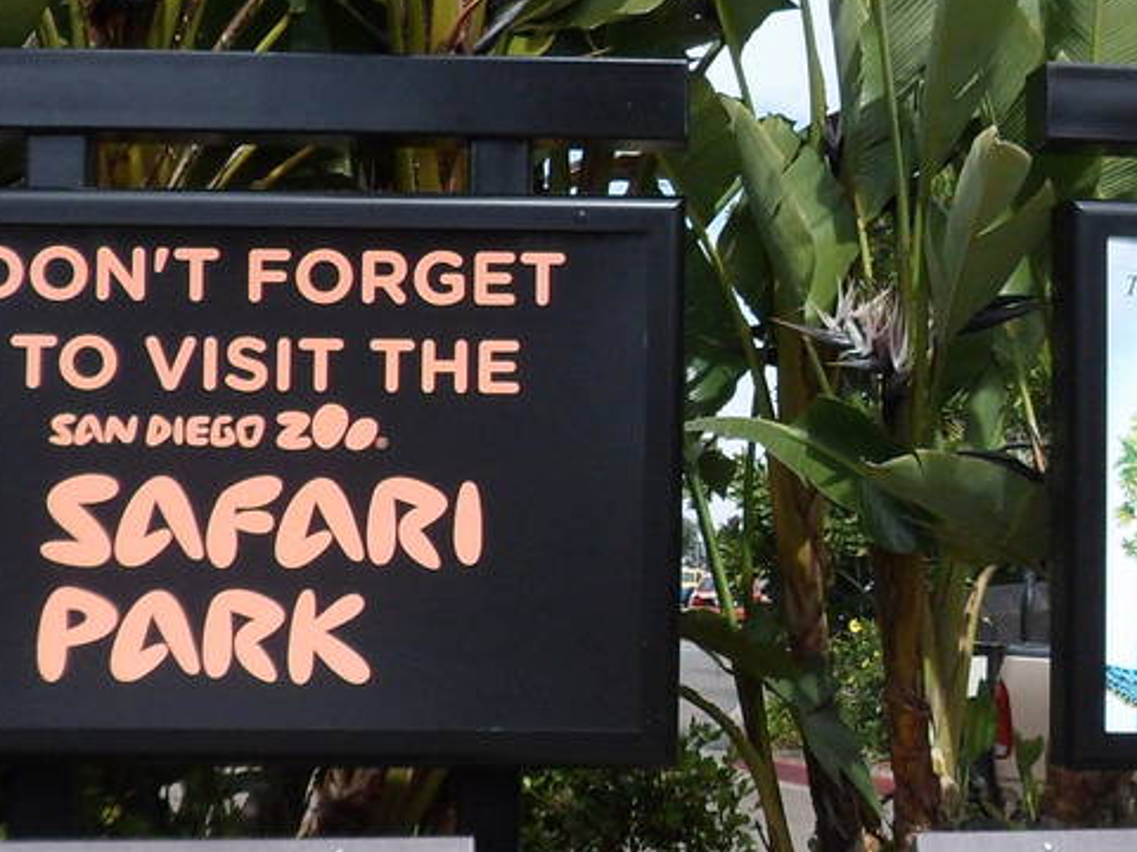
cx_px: 893
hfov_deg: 21.5
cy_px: 386
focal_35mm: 90
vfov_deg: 16.4
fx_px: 2956
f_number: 3.3
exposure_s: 1/750
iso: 80
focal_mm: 4.9
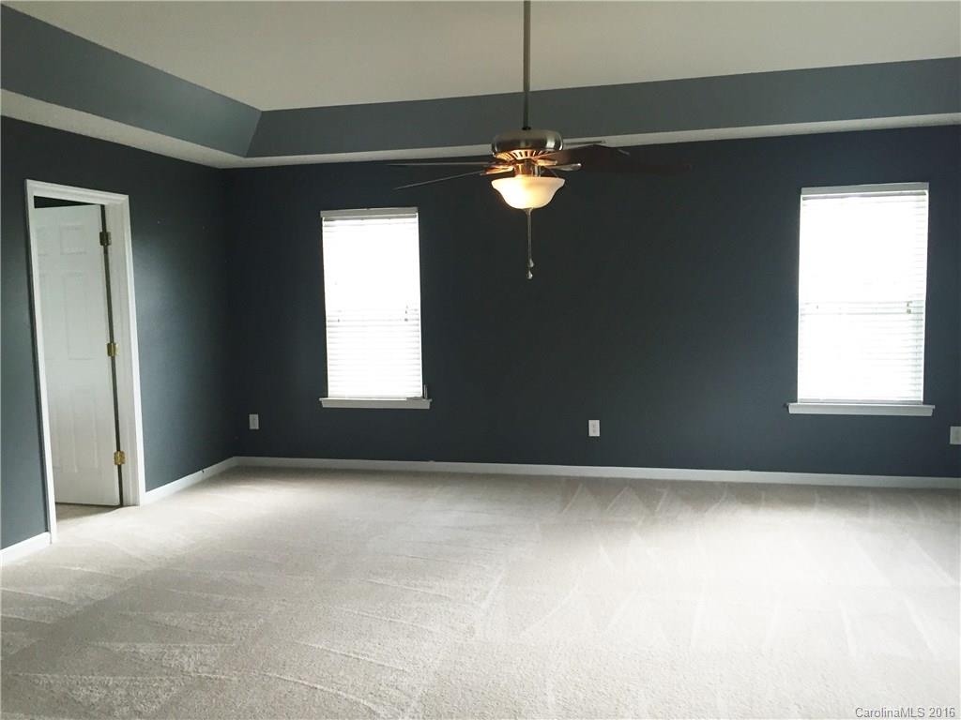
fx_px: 805
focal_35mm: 29
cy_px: 360
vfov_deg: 48.2
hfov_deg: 61.7
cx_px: 480
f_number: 2.2
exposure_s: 1/30
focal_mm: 4.15
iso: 40
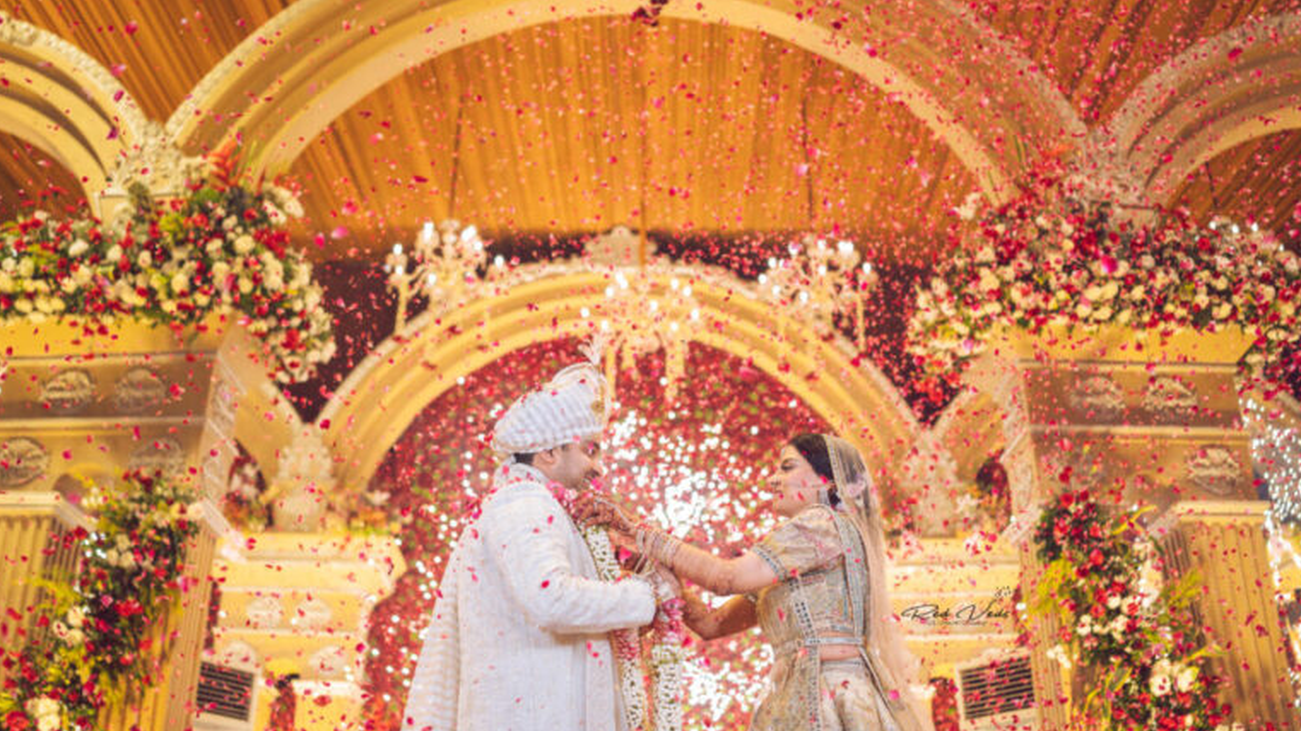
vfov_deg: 32.0
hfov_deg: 54.0
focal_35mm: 37
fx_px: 1276
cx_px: 648
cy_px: 395
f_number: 1.6
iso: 500
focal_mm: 35
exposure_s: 1/400
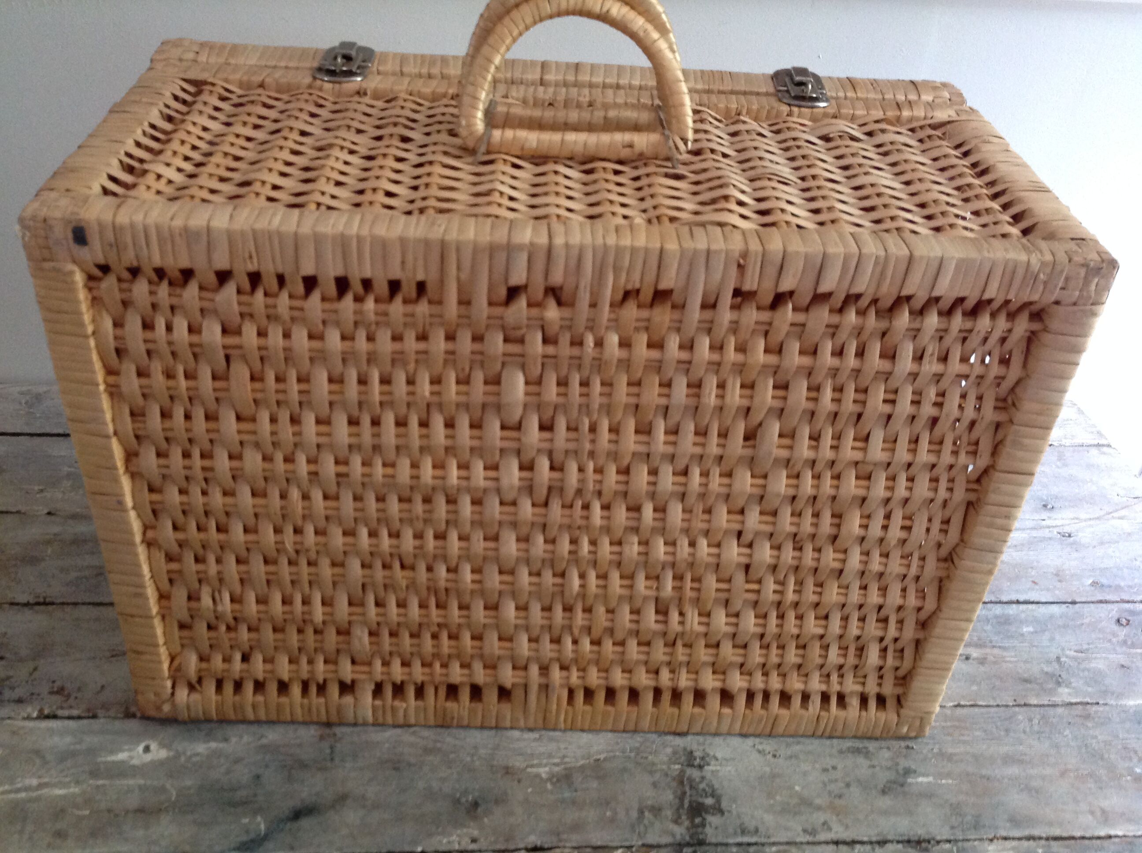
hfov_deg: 52.7
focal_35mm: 35
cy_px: 426
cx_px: 571
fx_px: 1153
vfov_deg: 40.6
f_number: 2.4
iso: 250
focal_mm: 4.28
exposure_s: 1/15
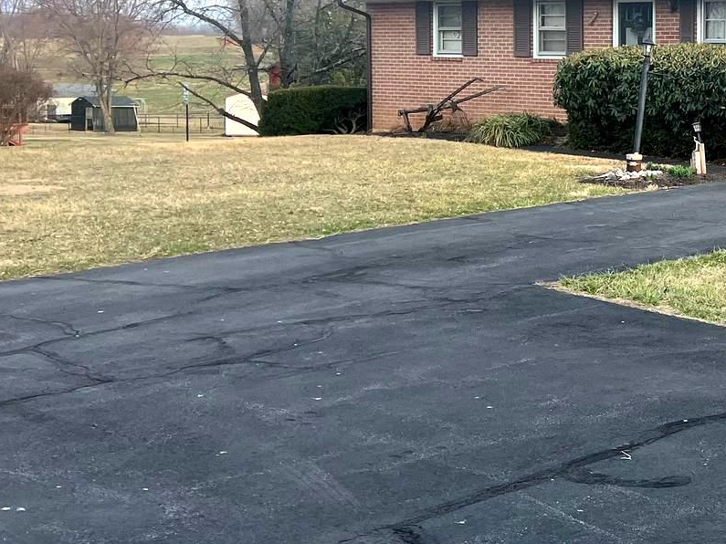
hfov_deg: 26.9
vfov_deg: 21.9
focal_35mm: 67
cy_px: 197
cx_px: 776
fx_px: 1405
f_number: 1.5
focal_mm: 5.7
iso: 50
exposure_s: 1/1377
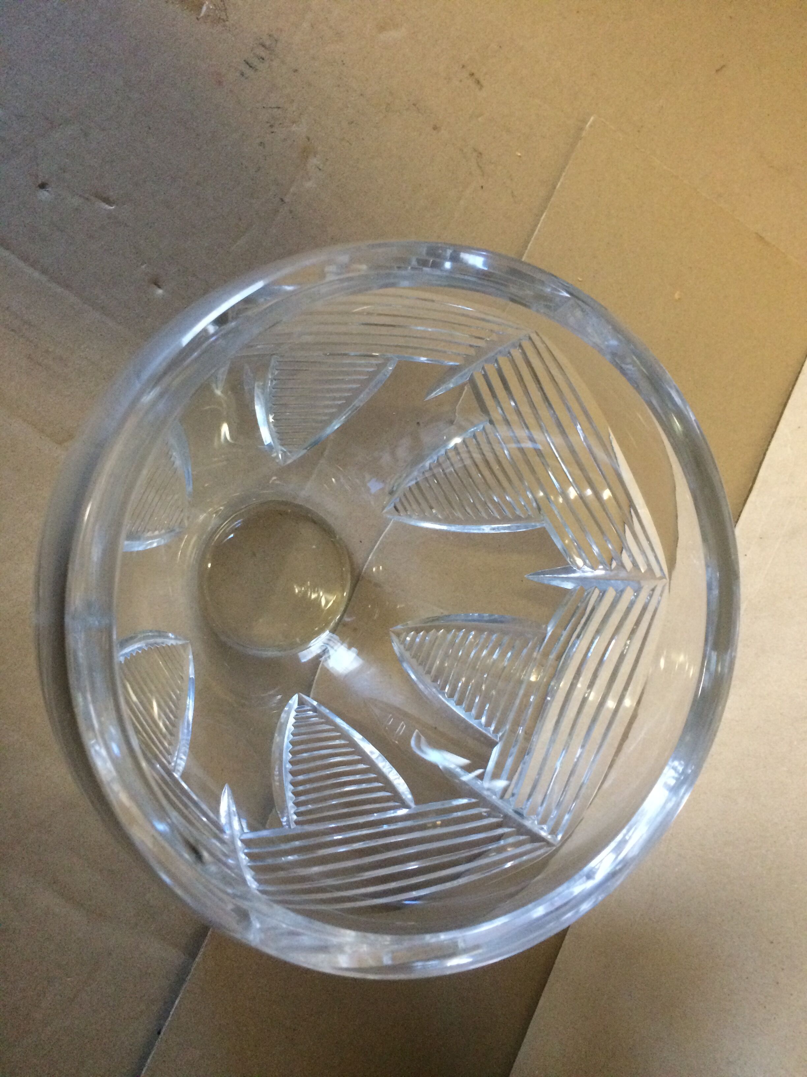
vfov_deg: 61.7
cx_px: 404
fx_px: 901
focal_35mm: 29
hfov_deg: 48.2
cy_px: 538
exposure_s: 1/25
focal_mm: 4.15
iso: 320
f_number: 2.2
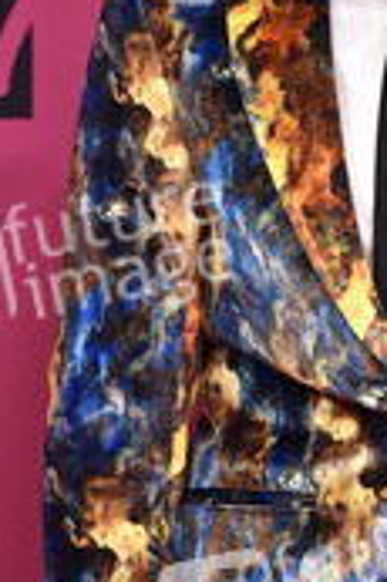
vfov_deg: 4.8
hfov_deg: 3.2
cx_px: 427
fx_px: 6899
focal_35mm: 427
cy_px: 94
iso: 2000
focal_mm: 185
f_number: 5.6
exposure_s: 1/200
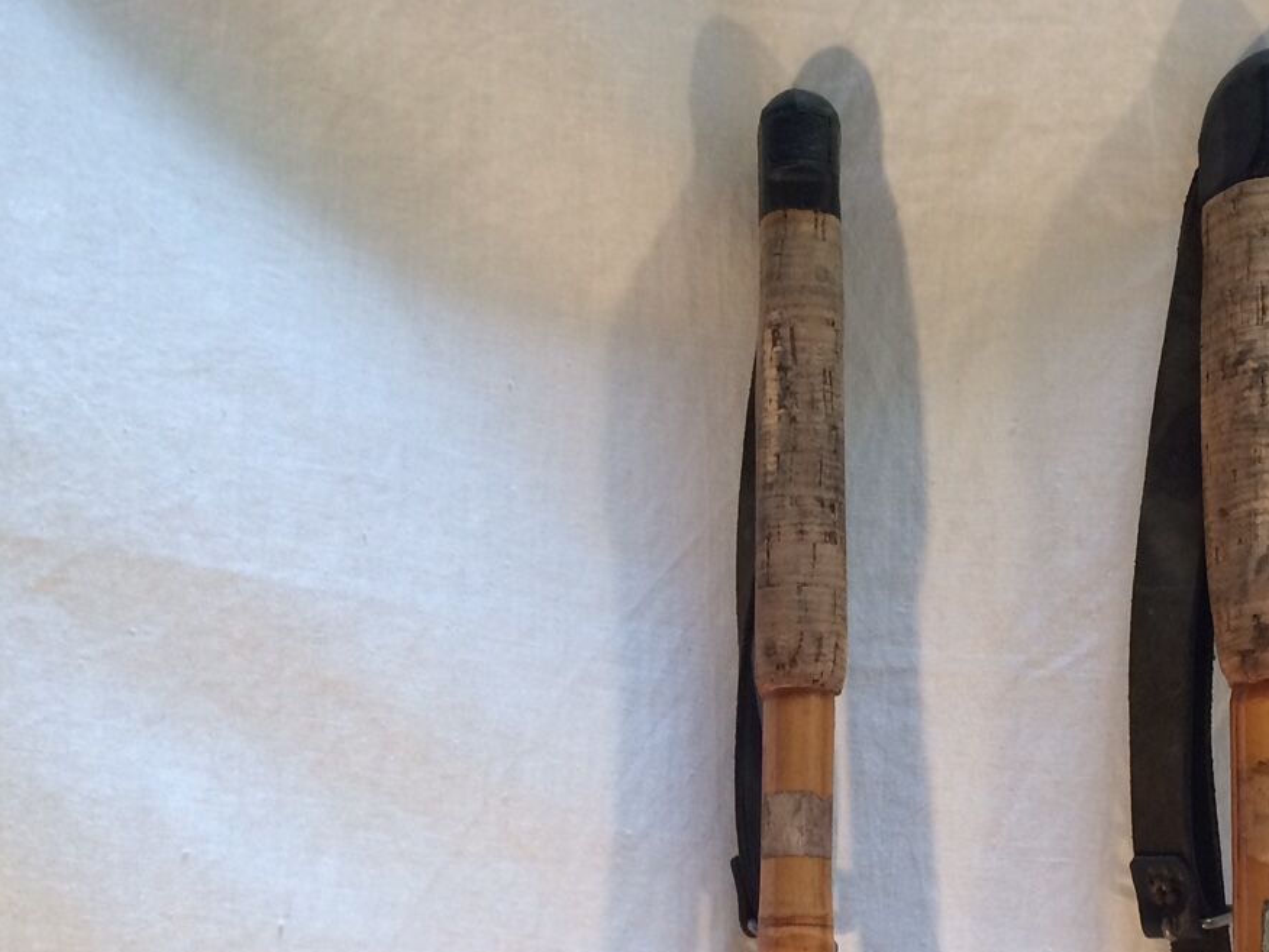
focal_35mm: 54
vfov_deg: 26.2
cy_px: 852
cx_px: 971
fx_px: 1980
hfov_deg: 34.7
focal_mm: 4.15
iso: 50
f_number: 2.2
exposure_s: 1/33
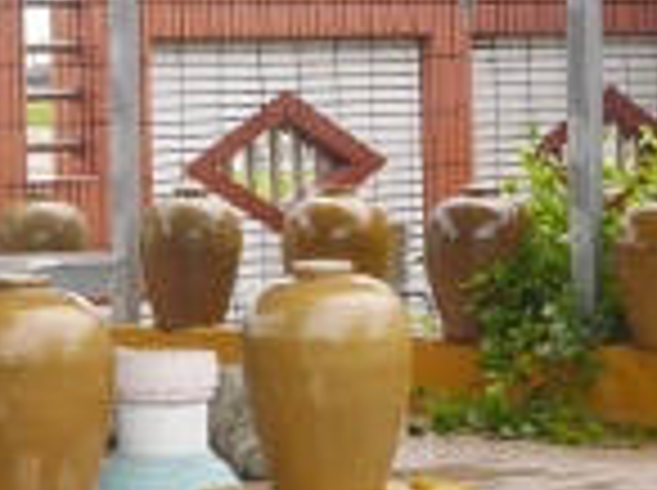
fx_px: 3714
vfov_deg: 7.5
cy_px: -7
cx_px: -54
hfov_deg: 10.0
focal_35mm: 196
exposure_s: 1/200
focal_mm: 23
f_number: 7.1
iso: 160
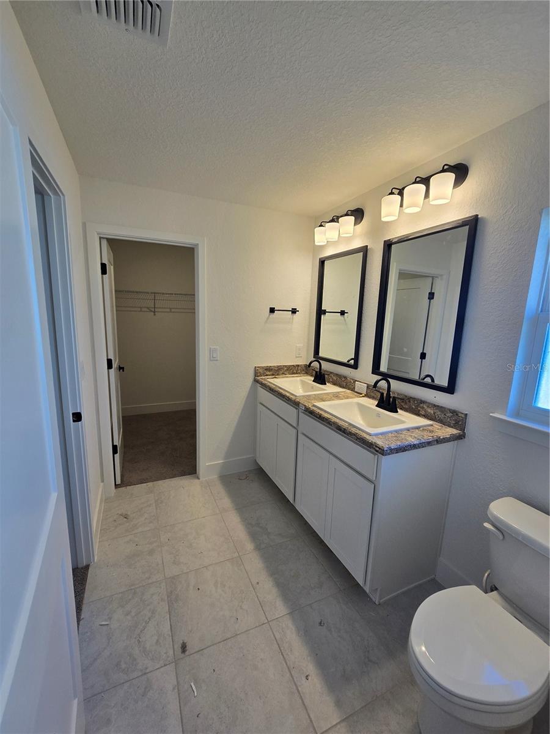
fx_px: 275
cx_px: 275
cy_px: 367
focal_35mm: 13
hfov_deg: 89.9
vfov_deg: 106.2
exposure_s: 1/120
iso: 64
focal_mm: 2.2
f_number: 2.2
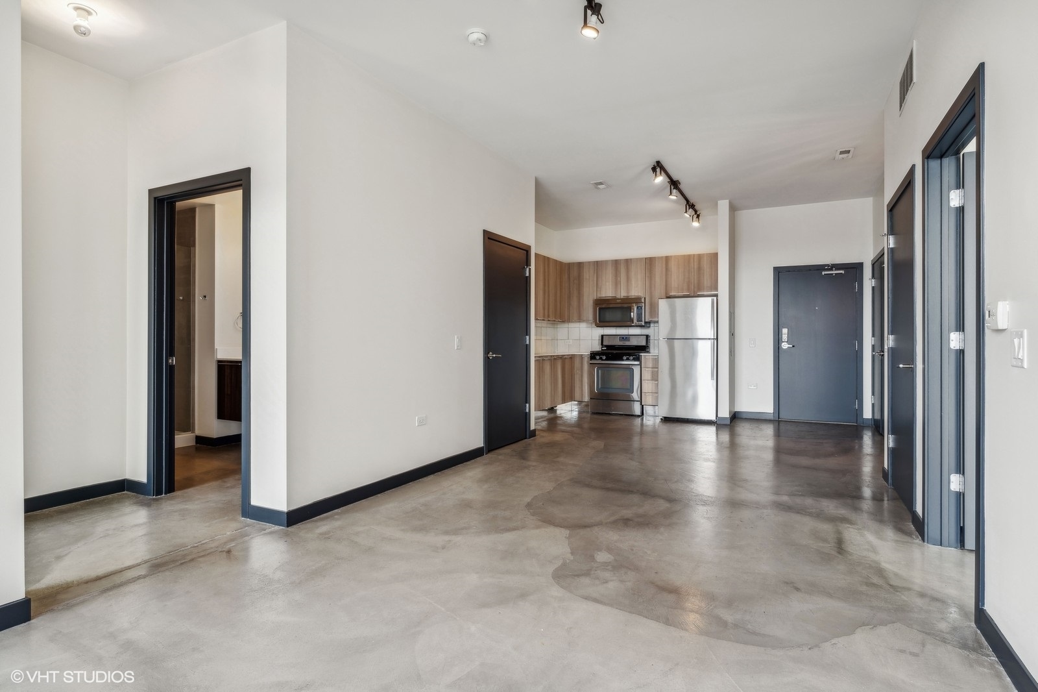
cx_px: 519
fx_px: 548
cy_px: 346
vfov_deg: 64.5
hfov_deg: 86.9
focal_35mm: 19
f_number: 8
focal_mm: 19
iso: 320
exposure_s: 1/20
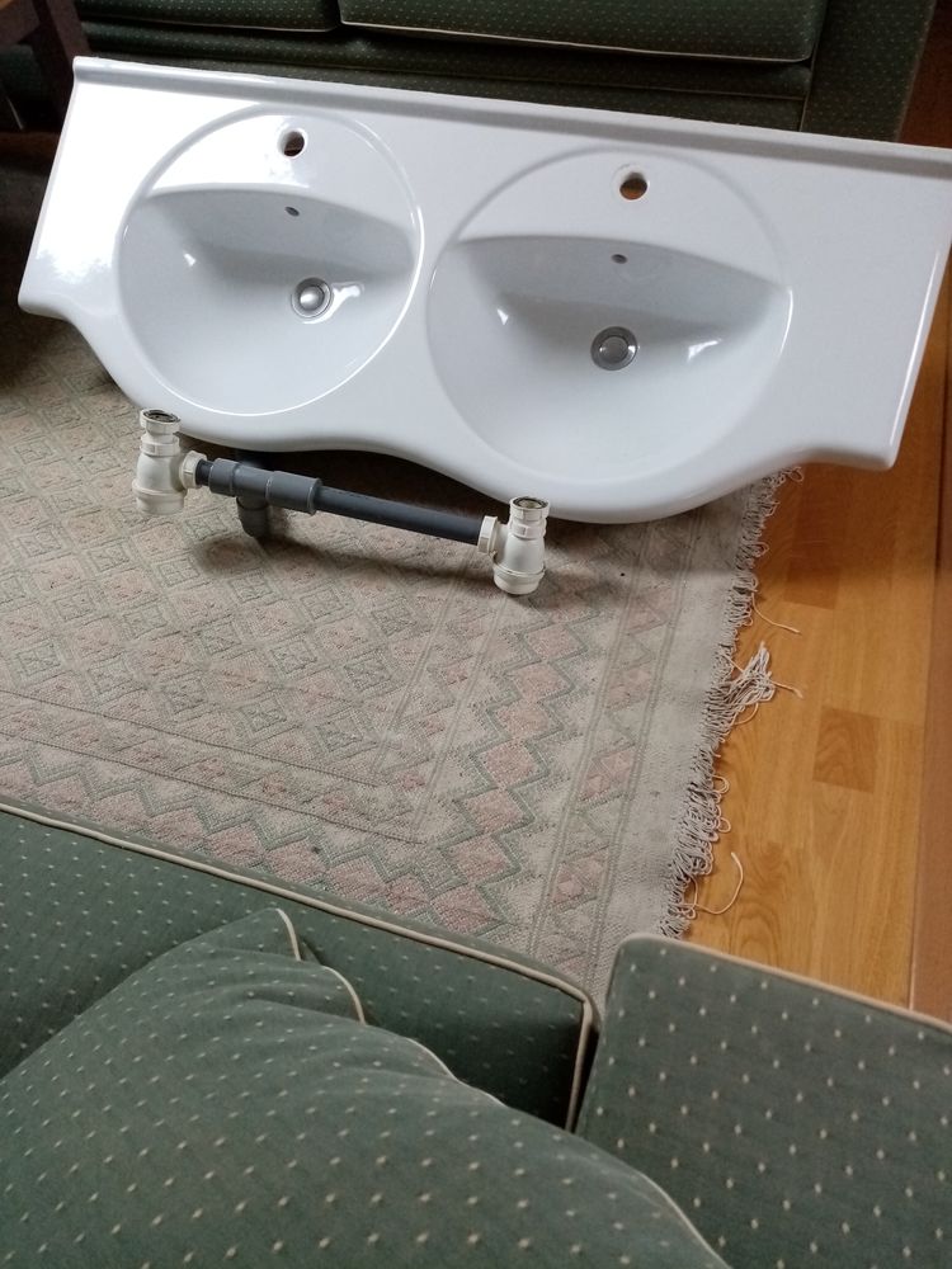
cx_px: 476
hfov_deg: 53.1
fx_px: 953
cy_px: 634
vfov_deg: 67.3
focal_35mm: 26
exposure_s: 1/33.3
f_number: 1.8
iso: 281
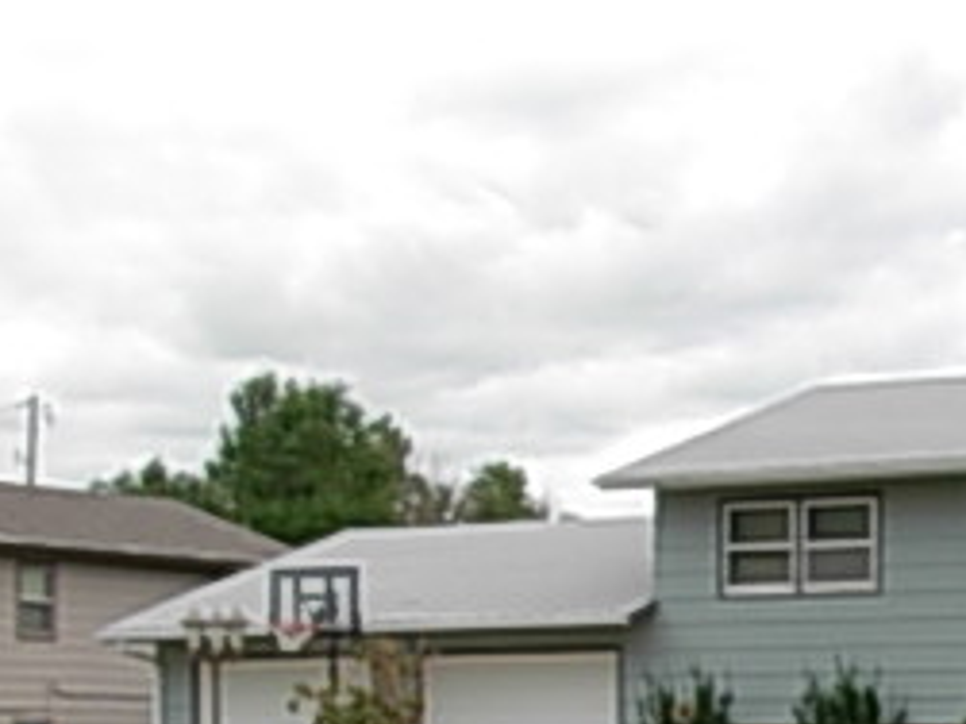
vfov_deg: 15.0
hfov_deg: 19.0
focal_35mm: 97
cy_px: 685
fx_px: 2706
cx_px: 1185
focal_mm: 6.3
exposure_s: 1/58.6
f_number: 4.9
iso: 79
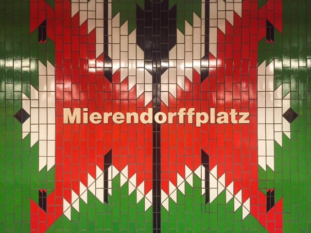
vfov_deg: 48.2
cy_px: 116
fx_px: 261
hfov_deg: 61.7
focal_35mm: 29
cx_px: 156
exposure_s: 1/24
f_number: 2.2
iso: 250
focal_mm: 4.15
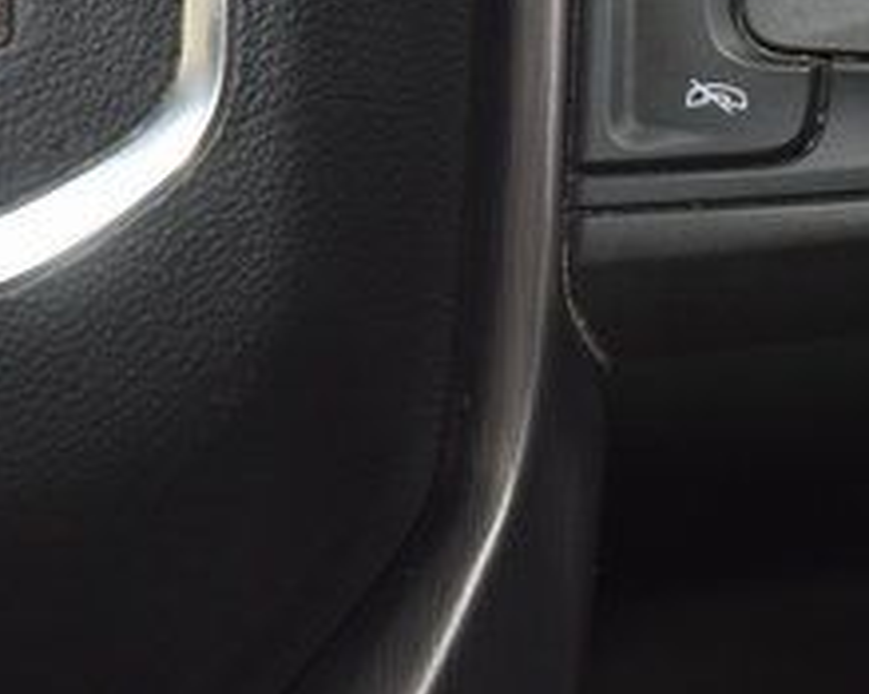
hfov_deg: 6.7
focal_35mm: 288
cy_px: -65
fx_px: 7404
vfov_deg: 5.4
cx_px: 972
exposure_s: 1/40
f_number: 4.5
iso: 1600
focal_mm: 70
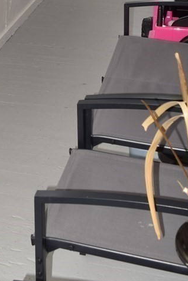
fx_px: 681
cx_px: -25
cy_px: -68
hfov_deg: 15.3
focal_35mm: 87
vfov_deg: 21.5
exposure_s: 1/125
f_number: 6.3
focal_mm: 18
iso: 100
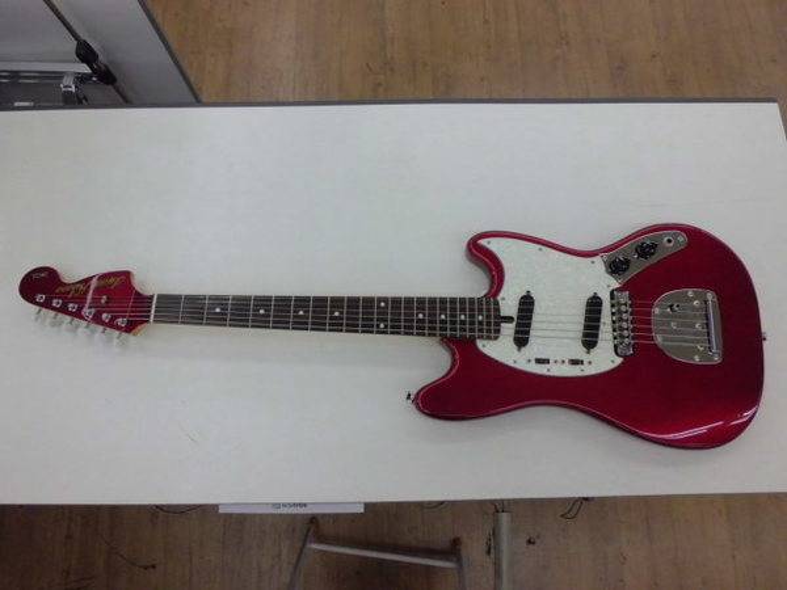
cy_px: 295
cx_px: 394
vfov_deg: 53.1
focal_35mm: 26
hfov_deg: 67.3
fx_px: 591
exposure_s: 1/100
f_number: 2.8
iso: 100
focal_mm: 4.7
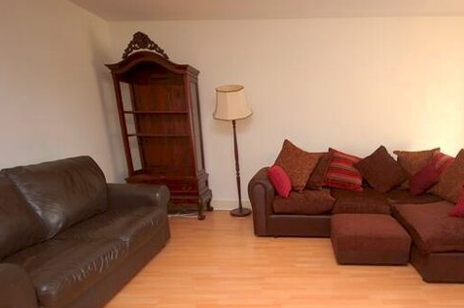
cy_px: 221
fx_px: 283
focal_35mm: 22
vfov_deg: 55.1
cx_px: 289
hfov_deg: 77.3
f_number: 4
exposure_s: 1/60
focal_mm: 10
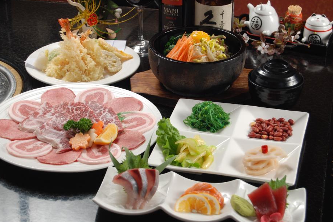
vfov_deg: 15.7
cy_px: 113
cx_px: 166
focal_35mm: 87
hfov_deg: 23.4
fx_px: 805
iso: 100
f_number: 5.6
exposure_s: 1/125
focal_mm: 52
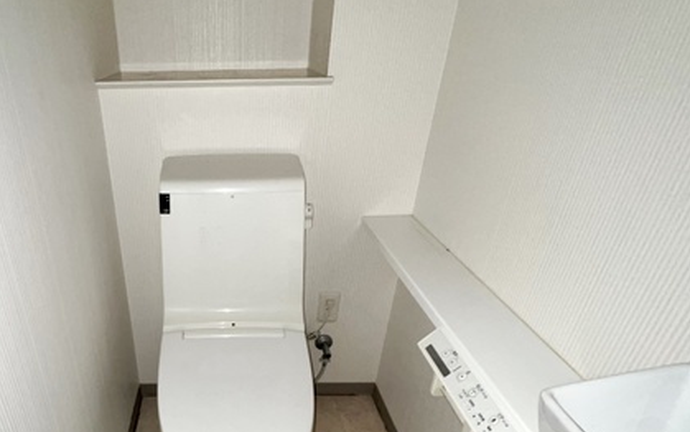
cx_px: 219
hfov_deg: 74.3
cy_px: 334
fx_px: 433
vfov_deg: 50.4
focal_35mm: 23
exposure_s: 1/60
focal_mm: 1.57
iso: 250
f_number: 1.8
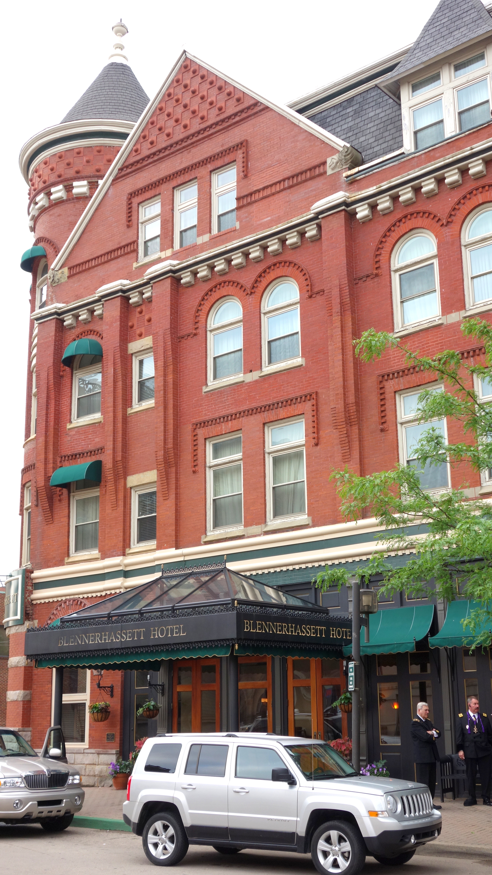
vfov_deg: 48.4
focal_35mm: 42
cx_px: 266
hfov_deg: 28.3
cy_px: 438
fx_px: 974
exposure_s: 1/100
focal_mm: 14.93
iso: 125
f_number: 5
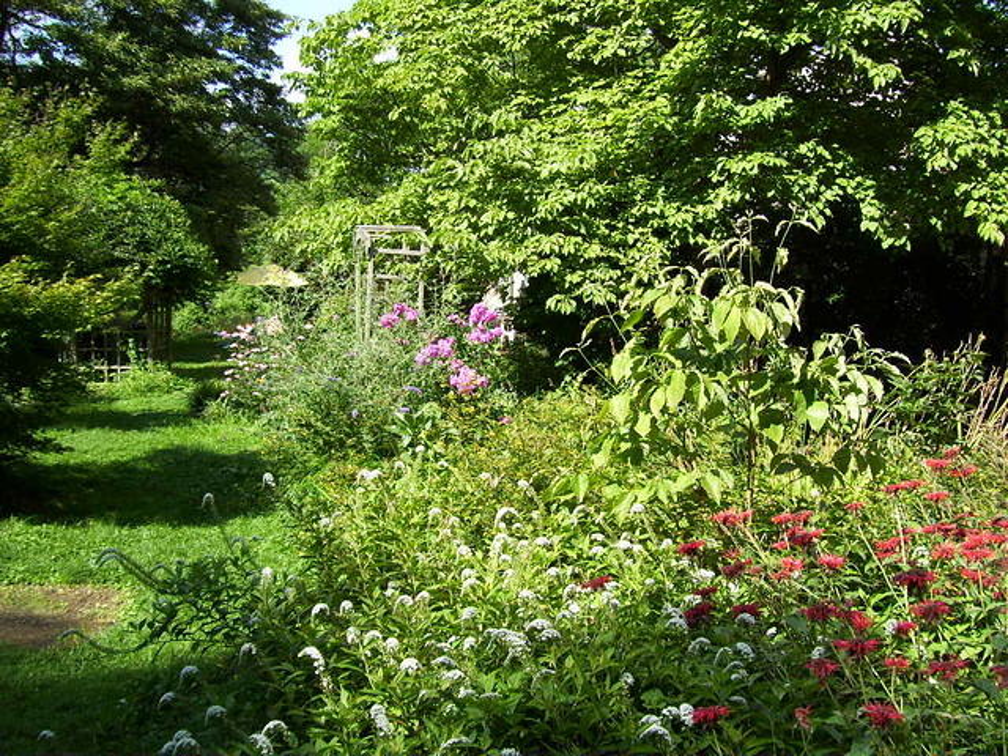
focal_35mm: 36
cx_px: 504
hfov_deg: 51.4
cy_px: 378
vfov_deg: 39.7
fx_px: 1048
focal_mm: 6
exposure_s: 1/500
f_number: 2.7
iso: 80
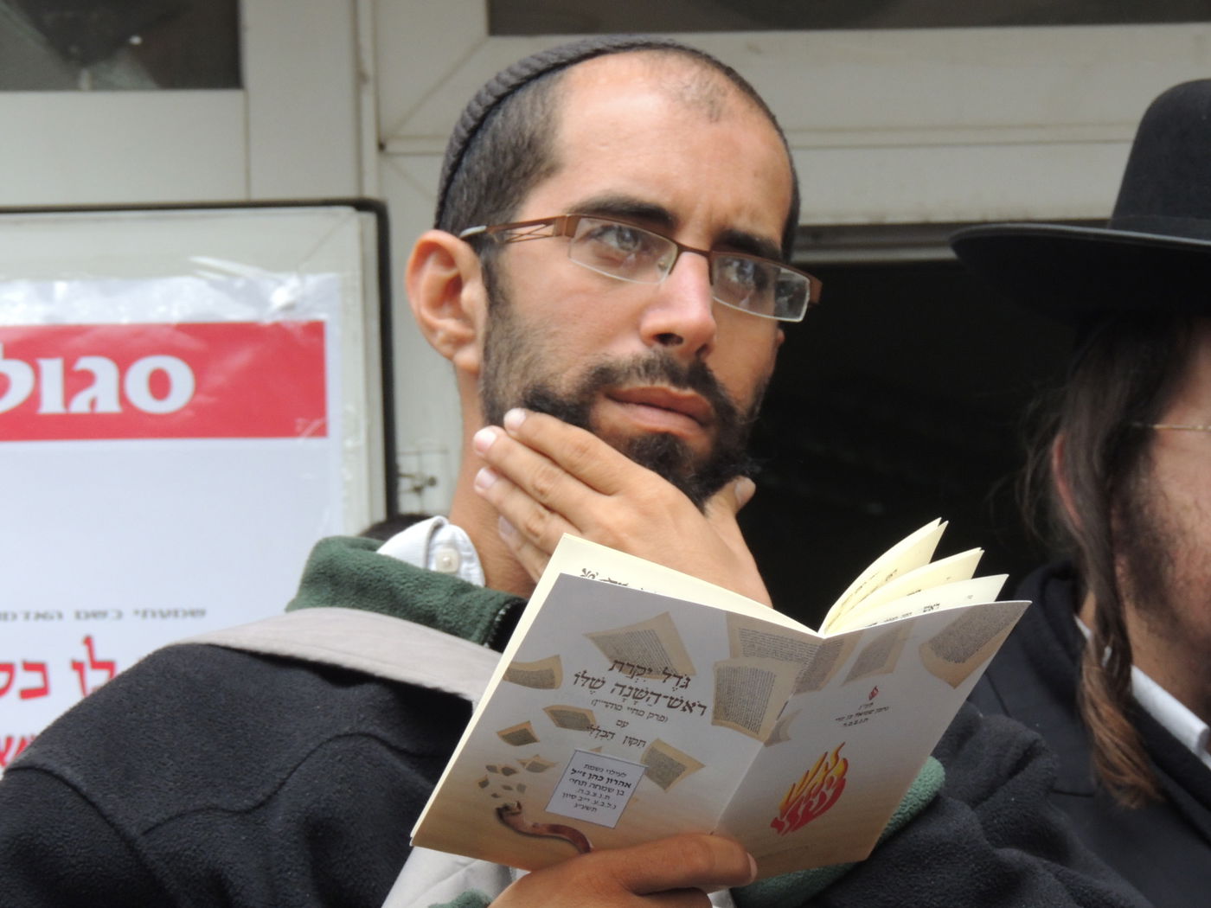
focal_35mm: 185
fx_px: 6472
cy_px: 454
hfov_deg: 10.7
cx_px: 606
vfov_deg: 8.0
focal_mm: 33
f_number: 4.6
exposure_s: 1/320
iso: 400
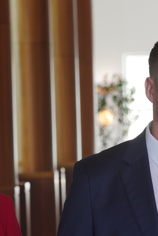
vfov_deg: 8.7
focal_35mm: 237
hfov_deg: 5.8
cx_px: 142
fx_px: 1562
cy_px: 151
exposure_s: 1/100
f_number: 4
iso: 250
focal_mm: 59
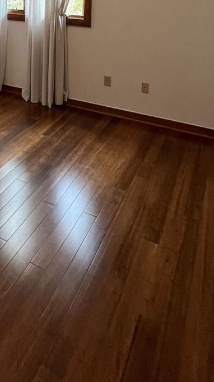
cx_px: 6
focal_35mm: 32
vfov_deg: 50.7
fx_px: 323
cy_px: 10
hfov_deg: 33.8
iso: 200
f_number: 1.8
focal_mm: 1.57
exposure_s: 1/120
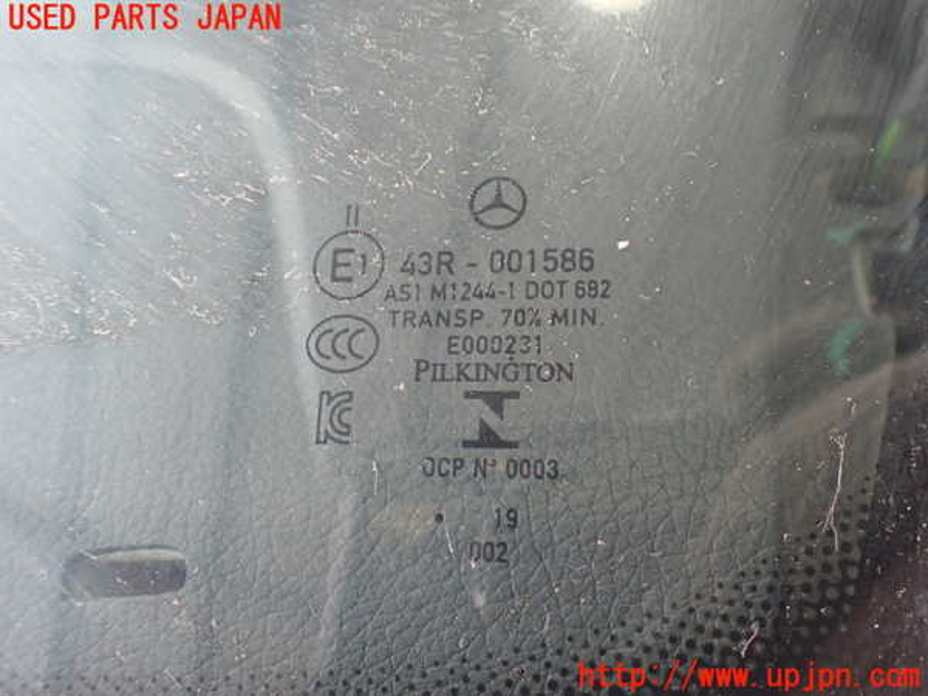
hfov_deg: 60.0
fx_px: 804
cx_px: 464
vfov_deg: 46.8
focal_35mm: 30
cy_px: 348
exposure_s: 1/125
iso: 640
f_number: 2.3
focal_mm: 5.4
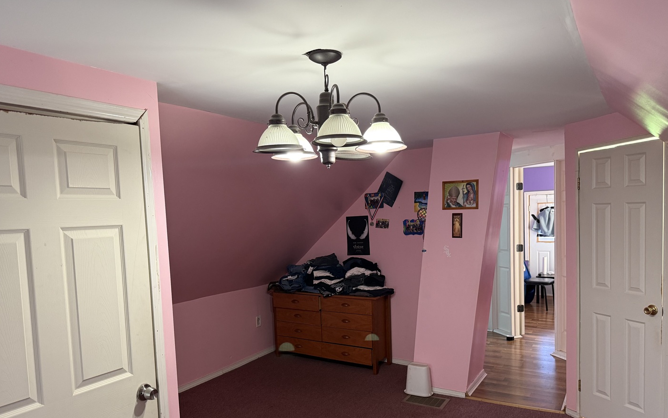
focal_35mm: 26
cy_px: 247
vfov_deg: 47.4
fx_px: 473
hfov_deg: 70.4
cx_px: 335
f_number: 1.78
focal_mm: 6.76
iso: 320
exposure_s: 1/60
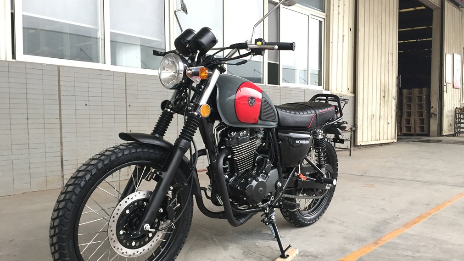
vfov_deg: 36.7
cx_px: 233
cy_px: 144
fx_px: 394
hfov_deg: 61.0
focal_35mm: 32
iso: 125
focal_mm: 4.15
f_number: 2.2
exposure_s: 1/33
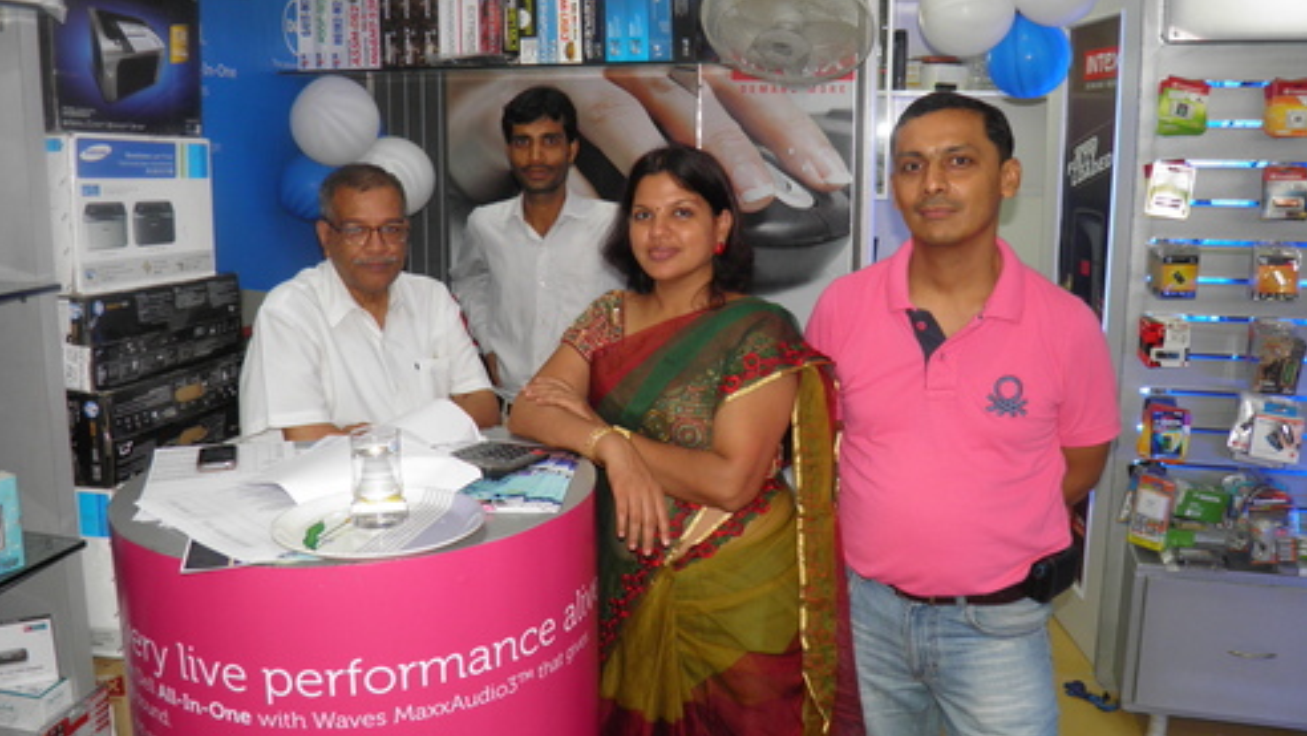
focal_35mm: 31
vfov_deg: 37.7
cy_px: 320
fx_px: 1075
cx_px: 648
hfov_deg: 62.6
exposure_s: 1/30
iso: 100
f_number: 2.8
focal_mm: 4.9
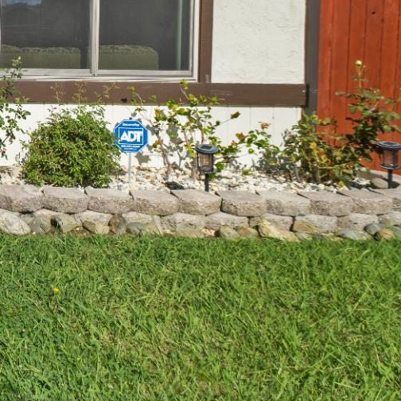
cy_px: 45
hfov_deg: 28.2
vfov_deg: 36.9
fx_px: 564
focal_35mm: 43
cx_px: -179
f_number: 5.6
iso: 160
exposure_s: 1/400
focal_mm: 11.5
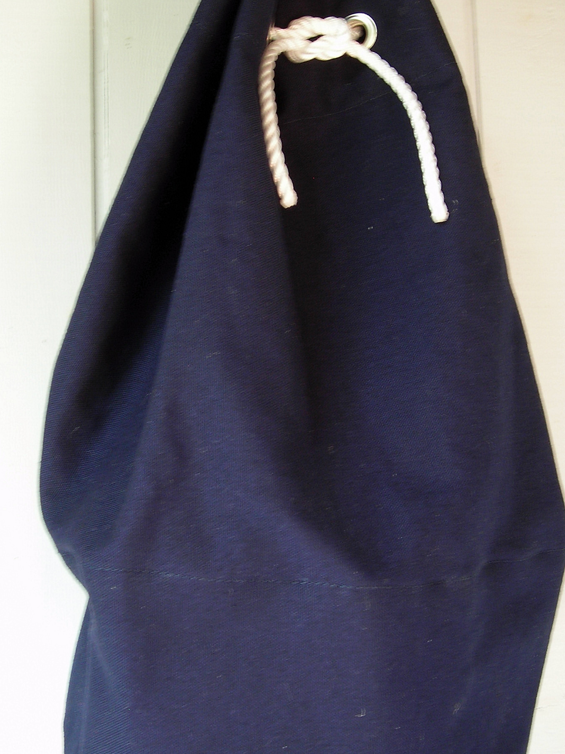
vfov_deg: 34.9
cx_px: 281
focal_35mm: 55
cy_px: 391
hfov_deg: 26.6
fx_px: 1197
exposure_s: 1/8.7
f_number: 3.2
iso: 50
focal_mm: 6.3
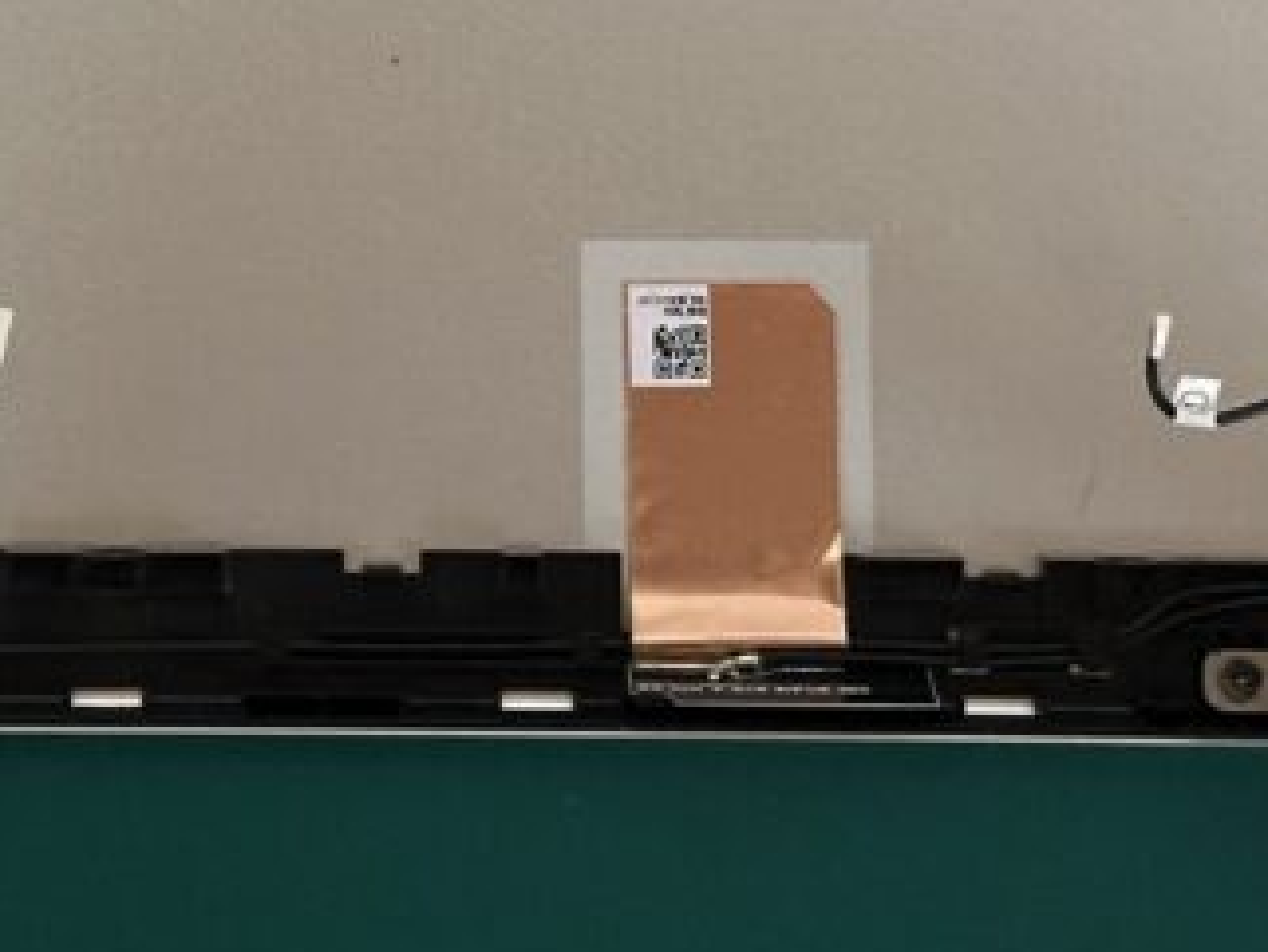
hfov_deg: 12.8
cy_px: -474
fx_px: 5607
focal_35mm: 153
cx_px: 178
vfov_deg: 9.4
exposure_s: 1/33
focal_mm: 6.86
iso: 400
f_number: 1.78
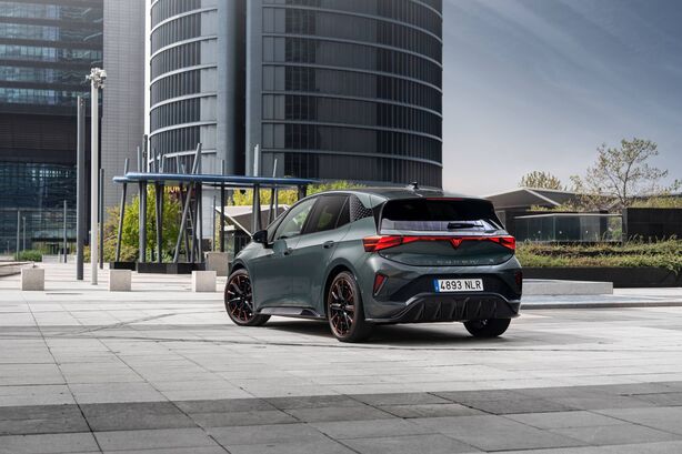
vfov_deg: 23.0
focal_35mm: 59
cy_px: 227
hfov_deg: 33.9
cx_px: 341
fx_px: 1117
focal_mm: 59
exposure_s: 1/160
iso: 160
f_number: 5
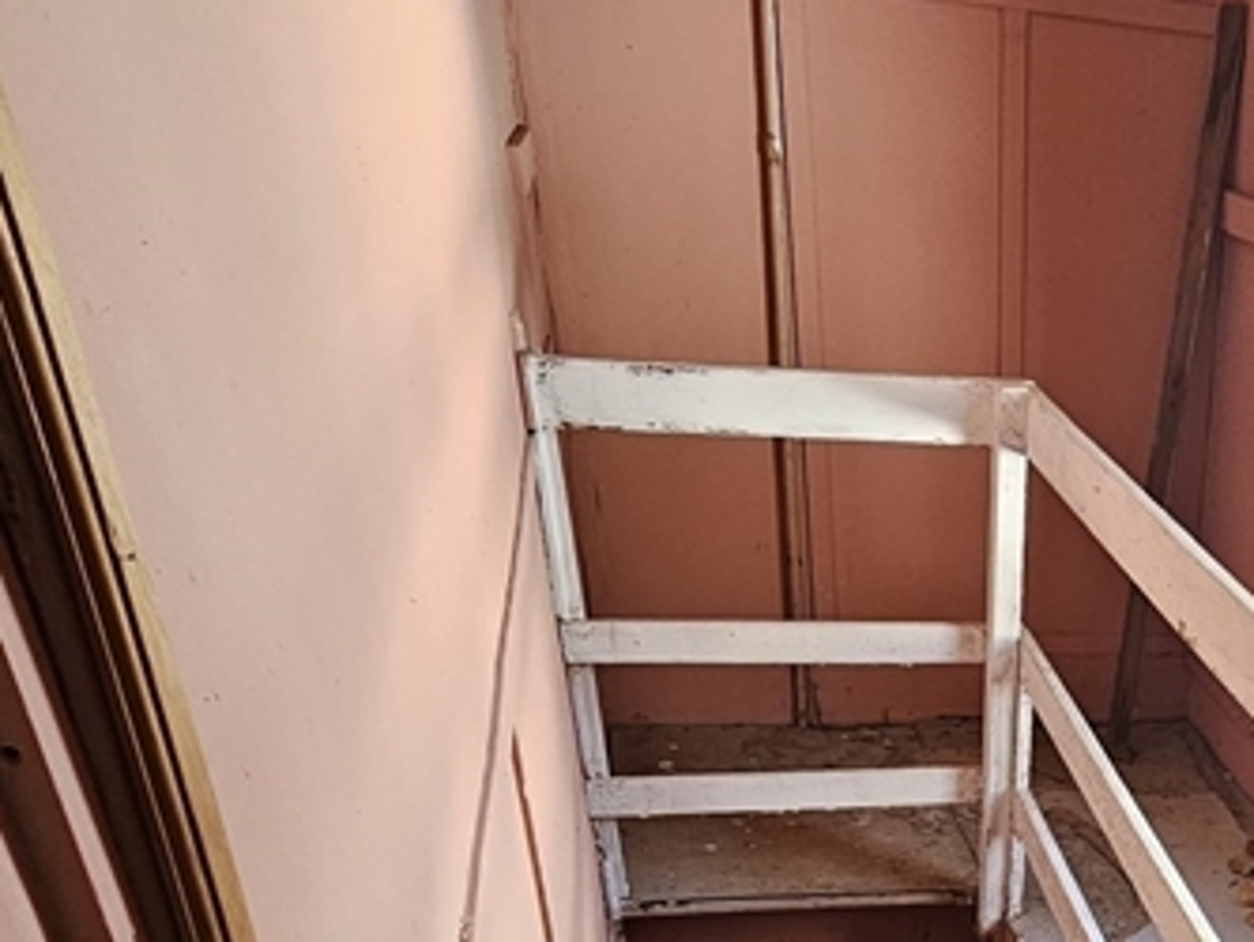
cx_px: 1220
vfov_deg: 29.5
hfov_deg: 41.4
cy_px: 1198
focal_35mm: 40
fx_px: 1450
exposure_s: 1/77.4
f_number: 2.2
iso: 160
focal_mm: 2.2
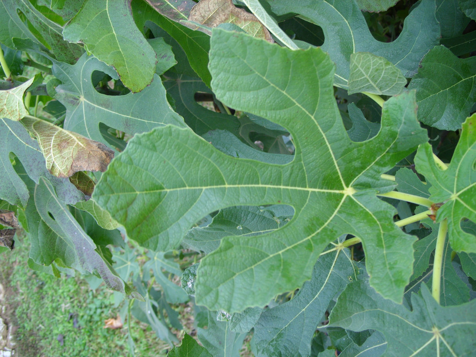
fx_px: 522
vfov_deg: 37.7
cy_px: 178
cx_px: 238
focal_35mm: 38
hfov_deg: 49.0
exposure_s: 1/96
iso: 50
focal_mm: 7.8
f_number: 2.8
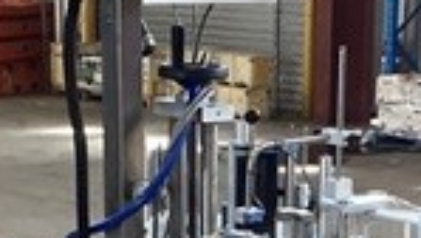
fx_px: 1620
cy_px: 456
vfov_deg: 8.0
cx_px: 288
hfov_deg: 14.8
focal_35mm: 145
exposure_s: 1/50
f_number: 2.4
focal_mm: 3.3
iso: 200
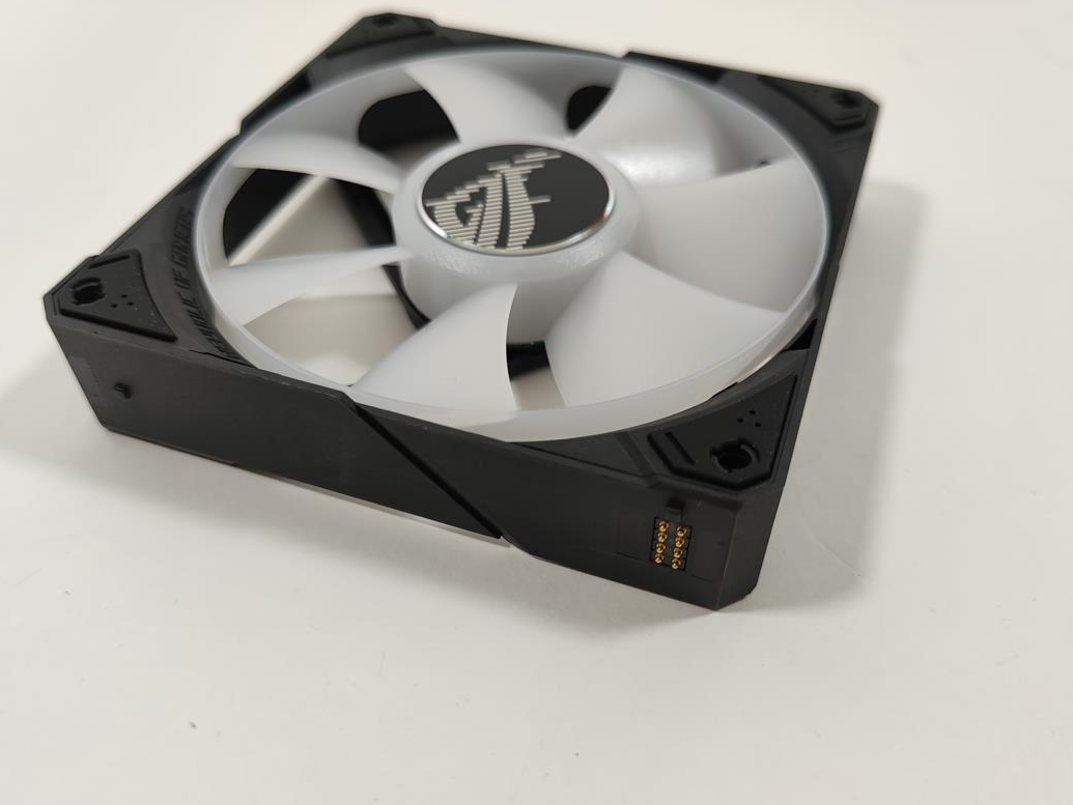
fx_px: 899
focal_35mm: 29
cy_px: 463
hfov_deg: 61.4
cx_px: 605
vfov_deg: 48.1
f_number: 1.85
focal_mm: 6.78
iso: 67
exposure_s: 1/100
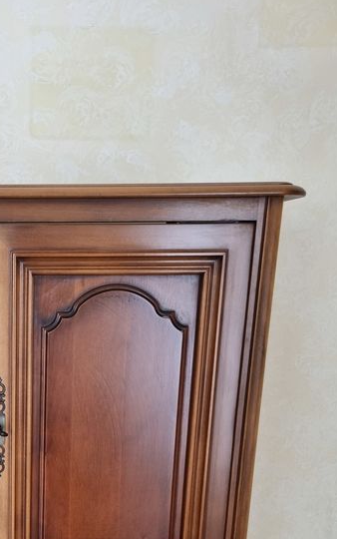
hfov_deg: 24.4
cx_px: 15
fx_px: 749
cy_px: 487
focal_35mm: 51
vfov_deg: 37.0
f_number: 1.8
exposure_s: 1/50
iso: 250
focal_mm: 5.4
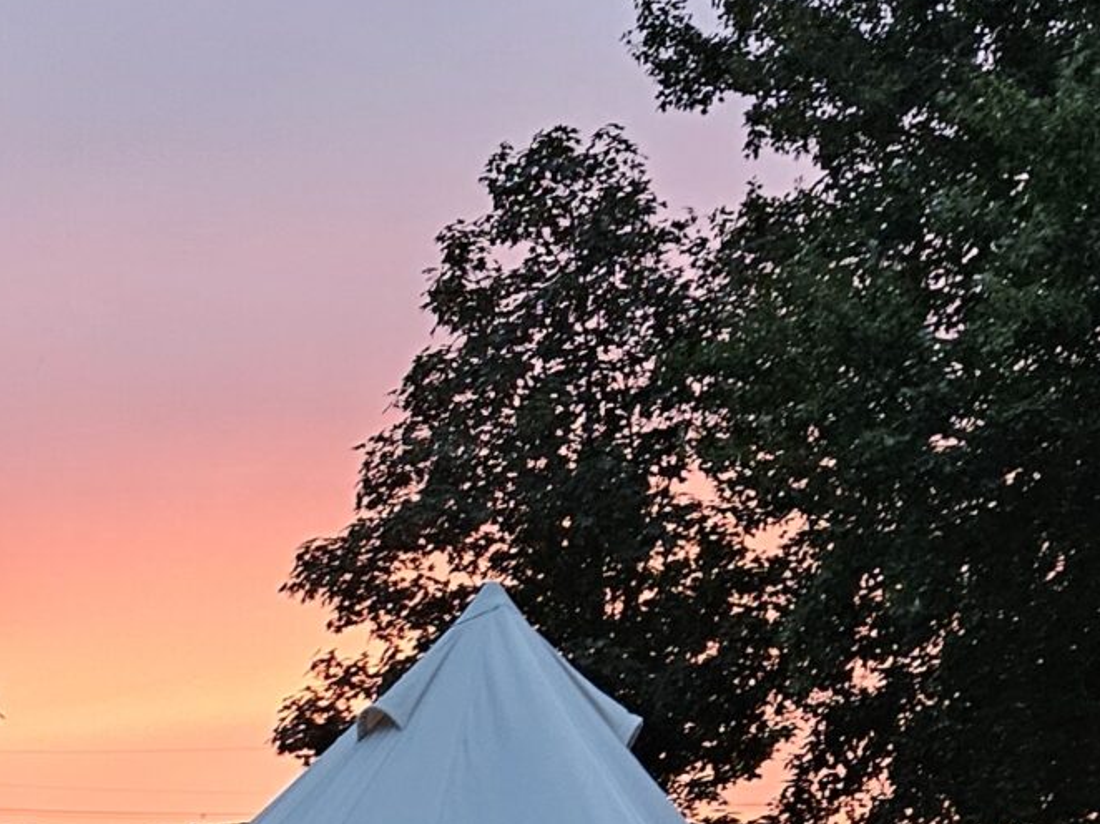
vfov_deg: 15.4
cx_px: -309
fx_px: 2827
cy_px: 1204
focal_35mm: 89
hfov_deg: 20.3
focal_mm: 5.4
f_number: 1.8
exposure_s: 1/142
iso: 250
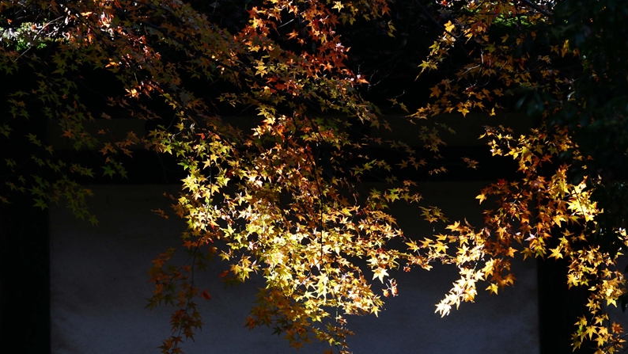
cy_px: 146
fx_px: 2948
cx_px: 315
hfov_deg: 12.2
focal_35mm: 177
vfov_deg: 6.9
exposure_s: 1/250
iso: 1250
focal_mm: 112
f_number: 8
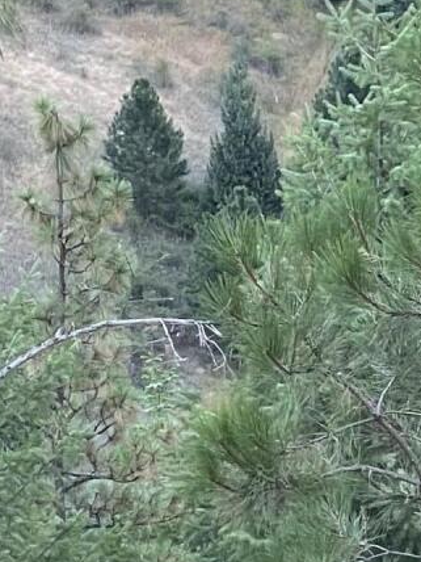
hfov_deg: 5.0
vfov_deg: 6.4
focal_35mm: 299
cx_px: 428
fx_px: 4849
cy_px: -569
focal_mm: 7.5
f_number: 2.2
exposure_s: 1/99
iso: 40
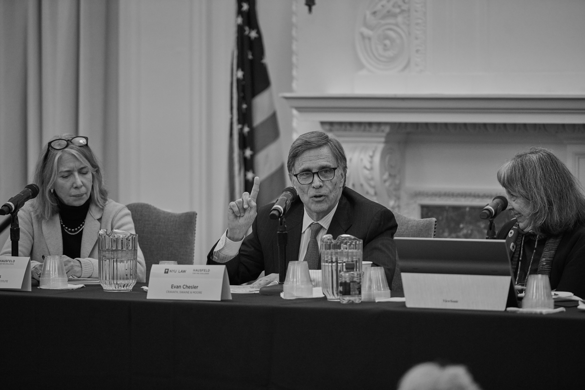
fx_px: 3250
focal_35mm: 200
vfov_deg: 6.9
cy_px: 195
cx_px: 292
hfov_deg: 10.3
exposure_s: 1/125
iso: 1250
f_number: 2.8
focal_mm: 200
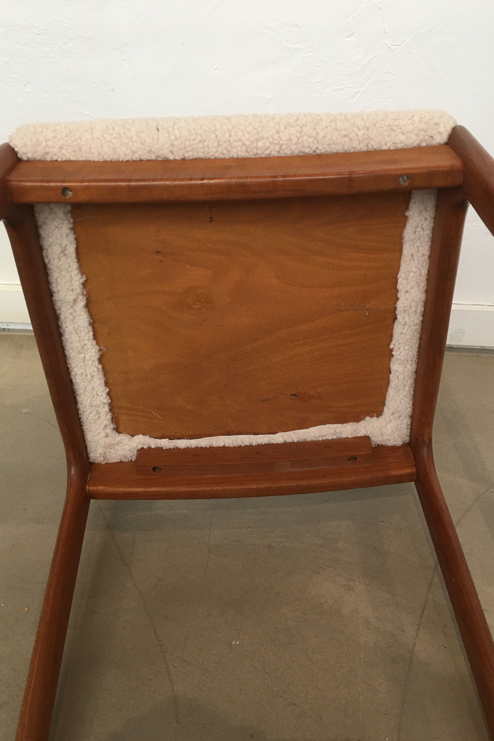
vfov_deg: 60.3
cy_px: 372
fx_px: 638
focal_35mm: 31
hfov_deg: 42.3
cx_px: 259
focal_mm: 4.15
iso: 50
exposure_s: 1/33
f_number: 2.2
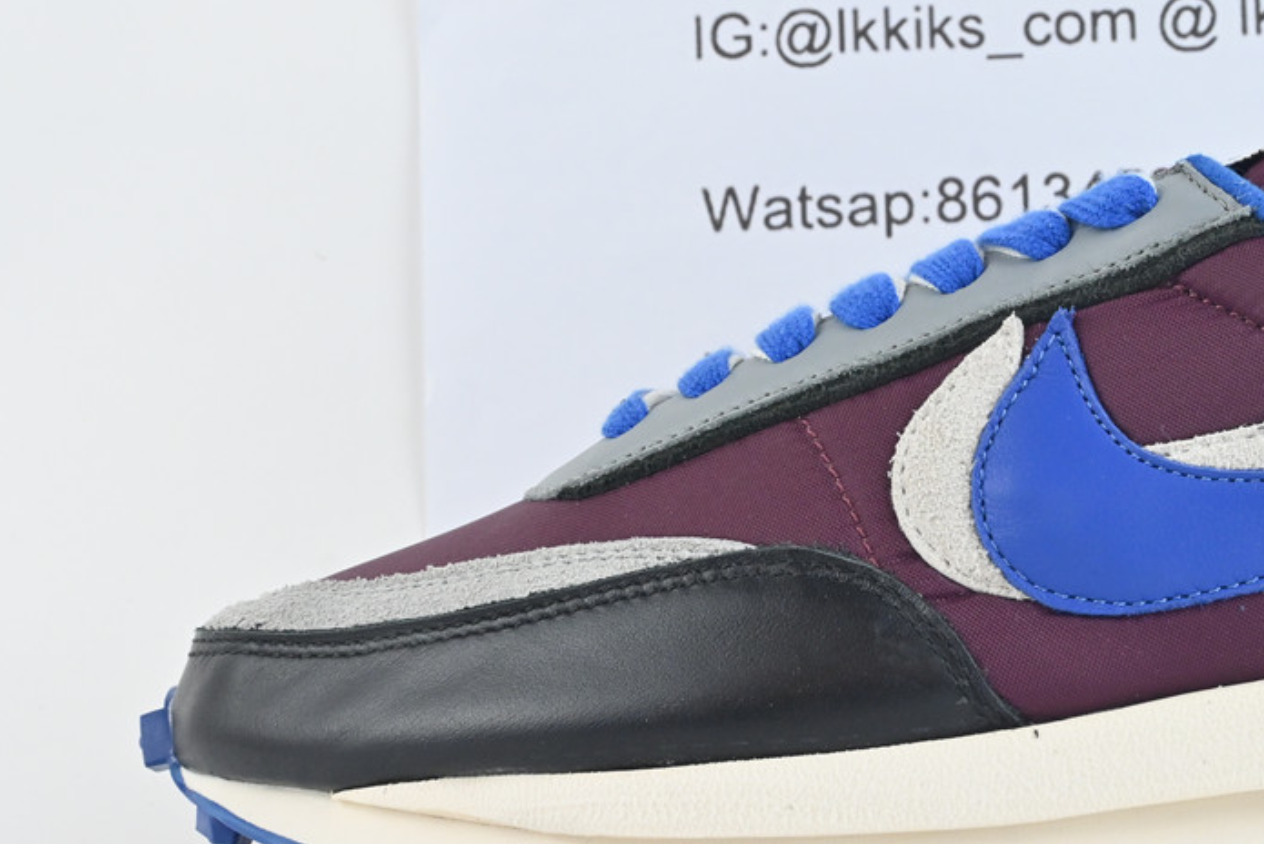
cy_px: 437
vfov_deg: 15.5
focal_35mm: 88
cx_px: 1071
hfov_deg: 22.7
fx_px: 3091
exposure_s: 1/60
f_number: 10
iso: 1000
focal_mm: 34
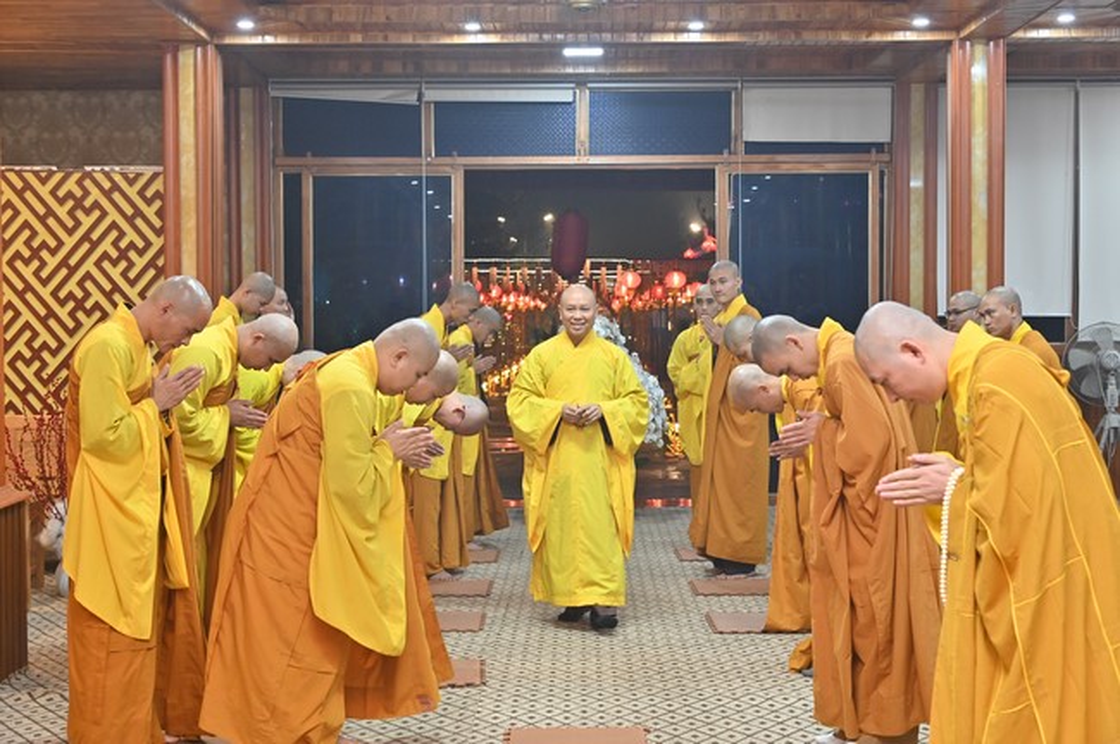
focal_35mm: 50
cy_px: 372
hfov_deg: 39.6
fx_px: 1554
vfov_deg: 26.9
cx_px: 560
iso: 2000
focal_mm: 50
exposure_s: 1/80
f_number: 5.6
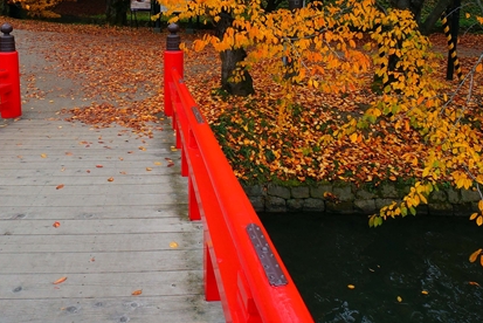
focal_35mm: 29
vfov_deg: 42.3
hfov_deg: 62.6
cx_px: 177
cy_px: 50
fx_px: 389
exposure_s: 1/160
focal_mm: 10
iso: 400
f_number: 9
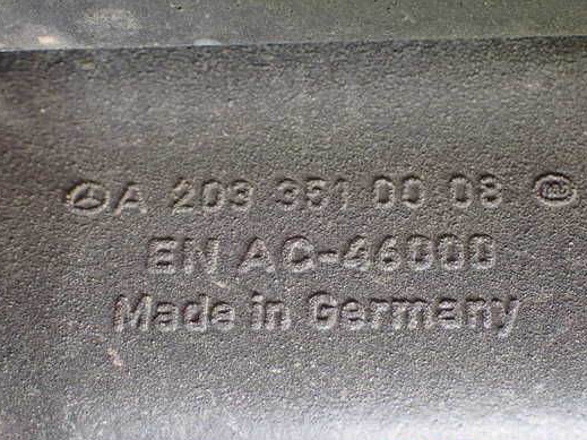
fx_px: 1509
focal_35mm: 89
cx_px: 297
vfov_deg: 16.6
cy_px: 217
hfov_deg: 22.0
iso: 800
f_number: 4.1
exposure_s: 1/80
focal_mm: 13.65
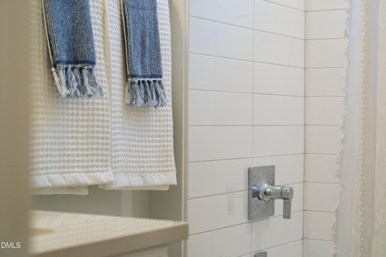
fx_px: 804
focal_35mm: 75
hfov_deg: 27.0
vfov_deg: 18.2
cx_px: 193
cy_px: 128
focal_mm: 50
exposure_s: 1/500
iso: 1250
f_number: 3.5
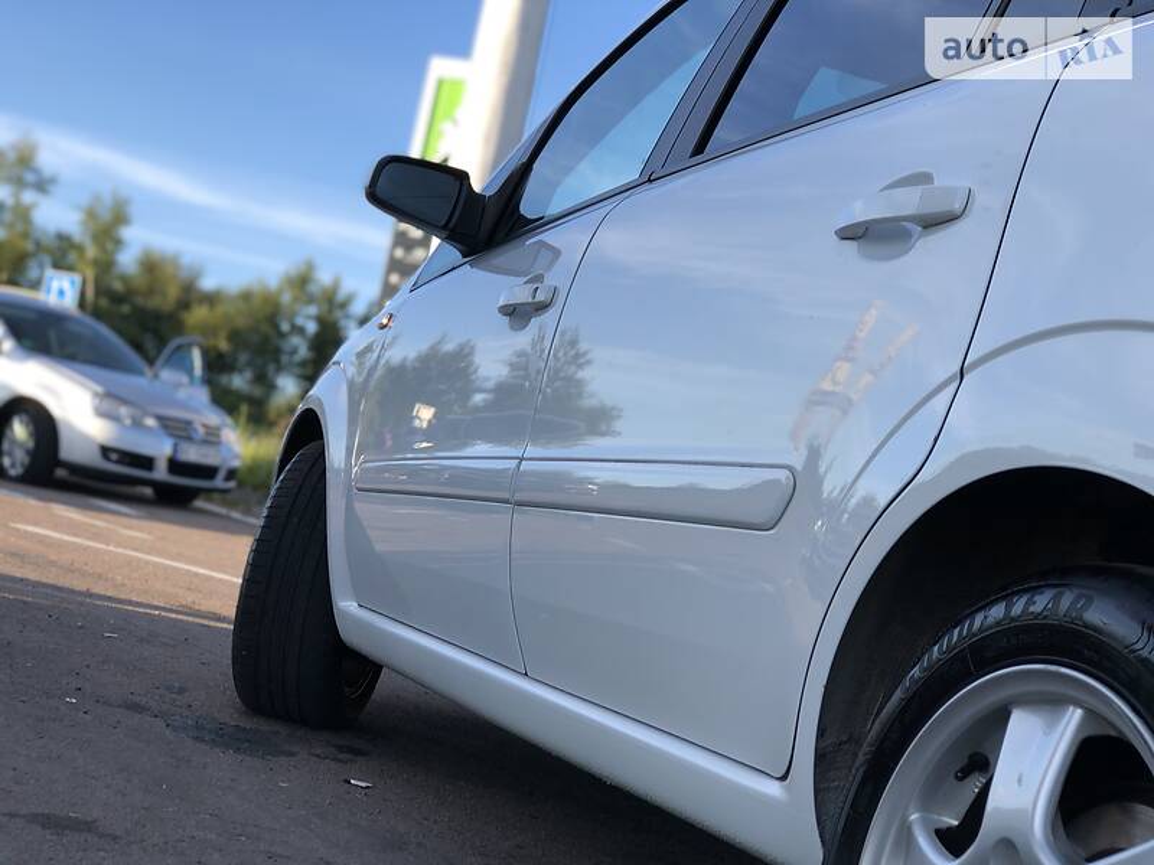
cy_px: 432
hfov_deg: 33.8
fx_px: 1900
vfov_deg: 25.7
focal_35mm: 57
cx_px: 577
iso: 20
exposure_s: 1/185
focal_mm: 6.6
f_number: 2.8
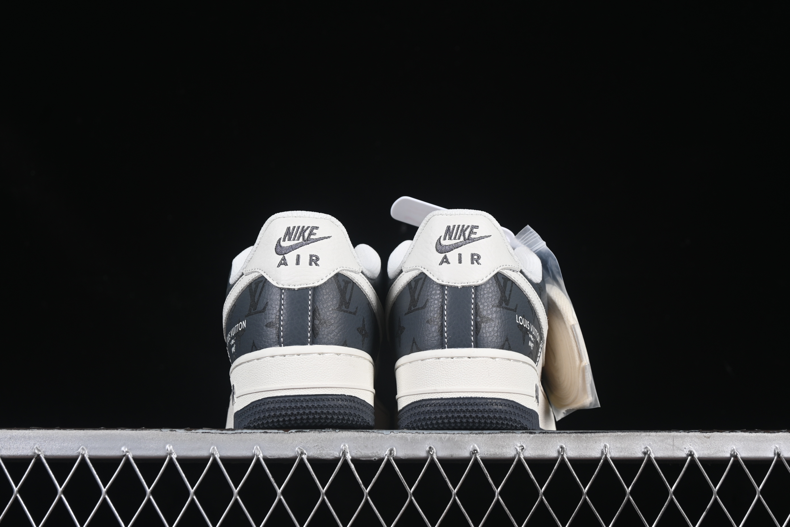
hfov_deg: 27.0
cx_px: 395
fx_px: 1646
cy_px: 264
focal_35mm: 75
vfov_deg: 18.2
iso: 160
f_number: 7.1
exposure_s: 1/60
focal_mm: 50
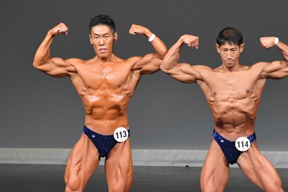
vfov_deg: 2.5
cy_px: 143
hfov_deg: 3.7
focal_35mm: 555
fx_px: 4438
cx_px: 173
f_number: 5.6
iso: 5000
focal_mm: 230
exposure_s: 1/400
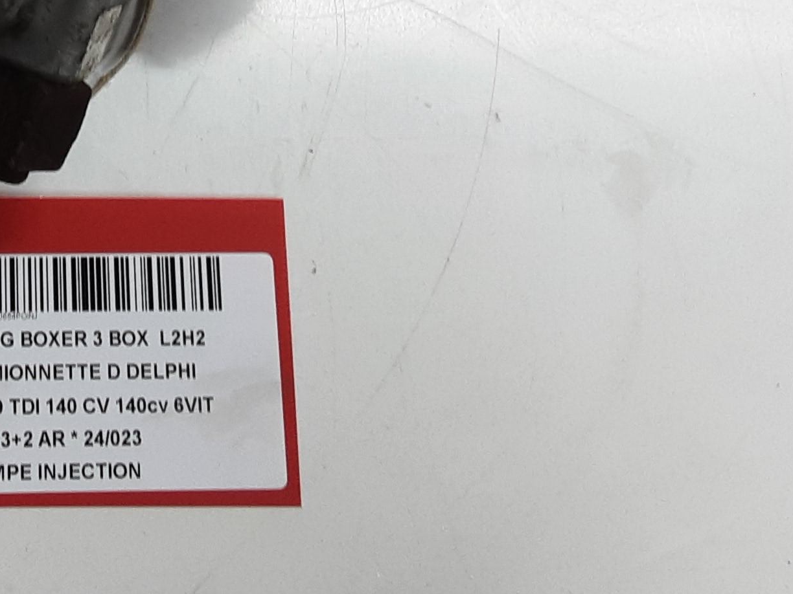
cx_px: -2
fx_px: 1649
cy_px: -89
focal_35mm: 72
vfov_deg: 19.4
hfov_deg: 25.7
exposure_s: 1/50
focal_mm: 2.91
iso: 64
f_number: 1.9
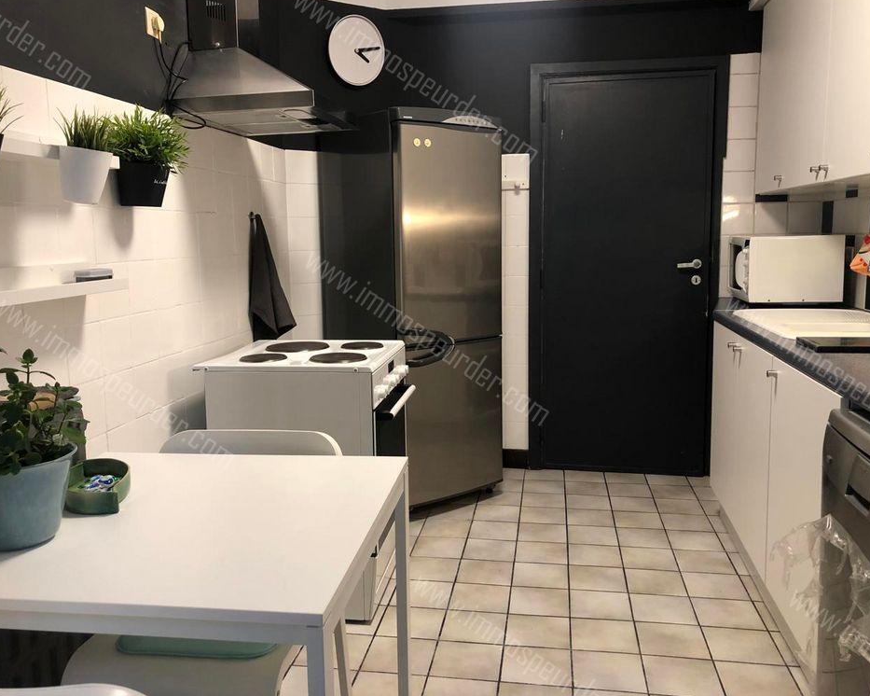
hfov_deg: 58.8
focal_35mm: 30
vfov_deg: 48.5
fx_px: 772
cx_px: 427
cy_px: 339
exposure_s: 1/17
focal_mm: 3.99
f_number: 1.8
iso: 40
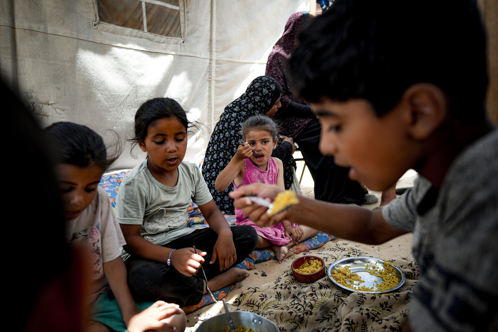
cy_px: 166
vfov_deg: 51.3
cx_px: 249
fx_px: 346
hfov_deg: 71.5
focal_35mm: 25
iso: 160
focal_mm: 25
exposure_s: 1/500
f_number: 2.8
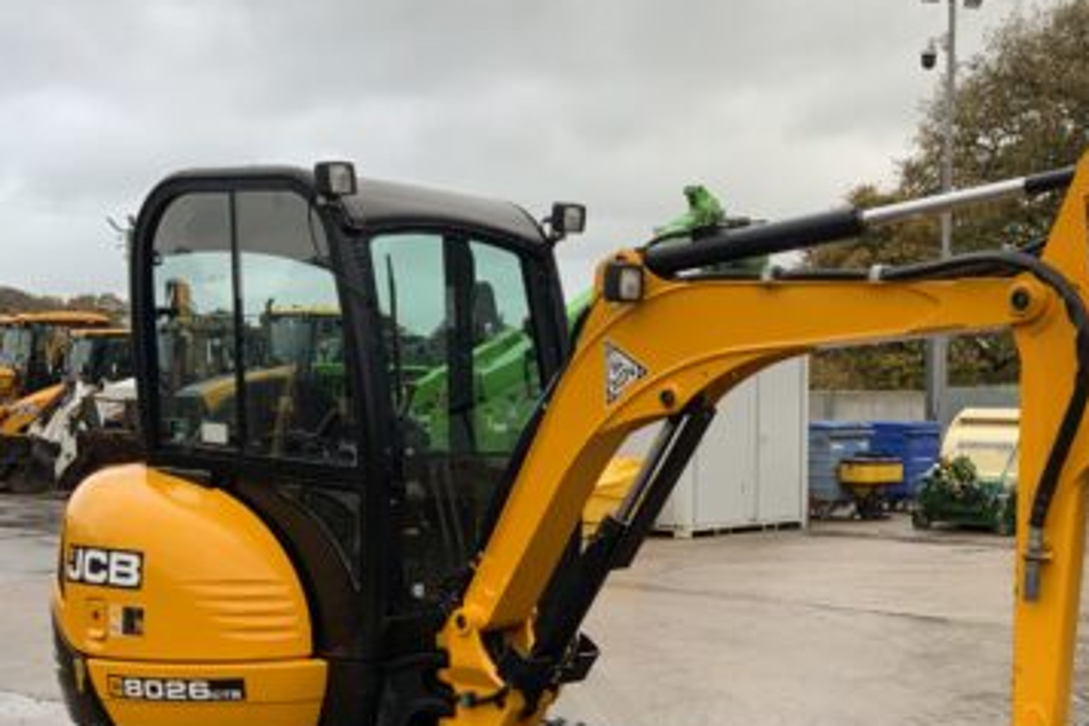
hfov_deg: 35.8
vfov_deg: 24.7
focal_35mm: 54
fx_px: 1633
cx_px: 854
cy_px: 567
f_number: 1.8
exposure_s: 1/122
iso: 40
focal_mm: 3
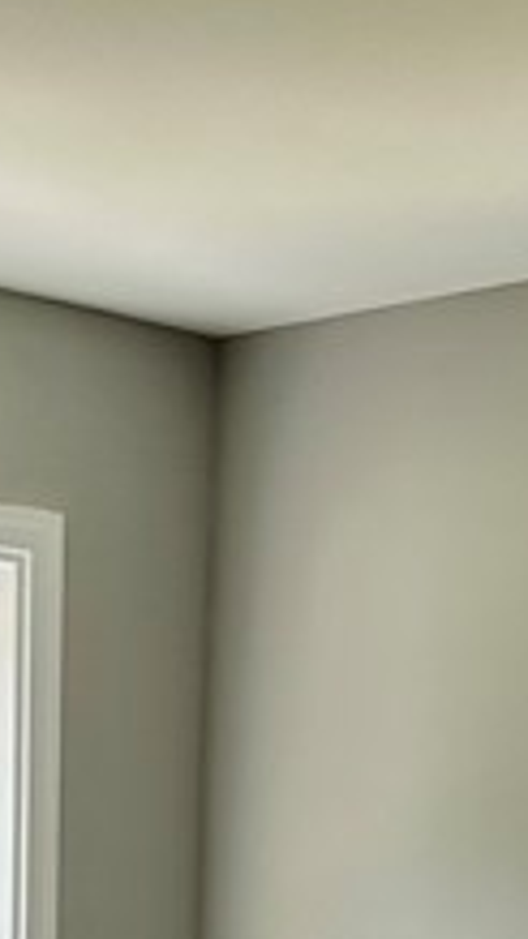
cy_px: 1518
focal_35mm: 122
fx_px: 3040
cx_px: -69
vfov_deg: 15.8
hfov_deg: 9.8
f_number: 1.78
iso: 80
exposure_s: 1/135
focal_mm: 6.86
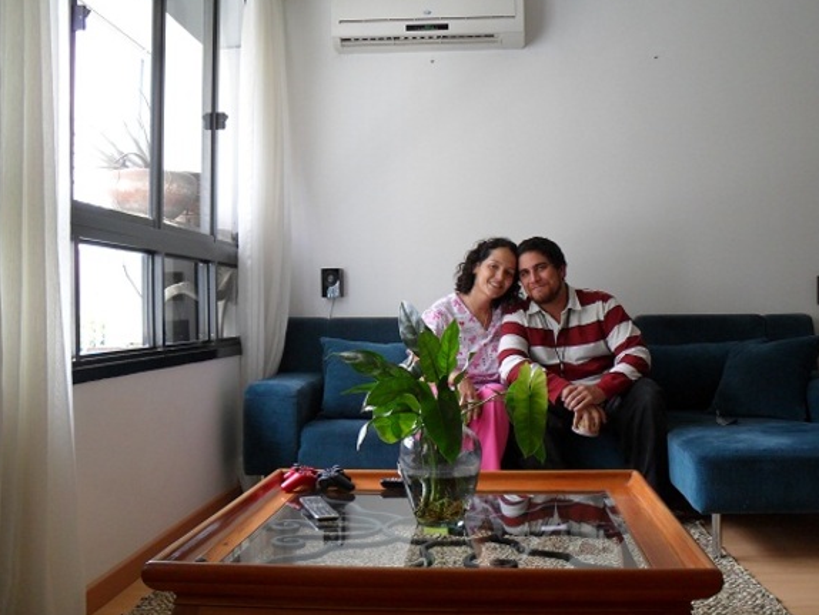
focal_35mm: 39
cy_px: 287
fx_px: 923
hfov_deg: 47.8
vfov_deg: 36.8
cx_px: 418
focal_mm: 6.3
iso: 120
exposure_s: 1/45
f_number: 3
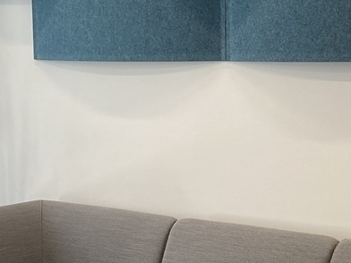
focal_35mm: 106
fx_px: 1075
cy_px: 225
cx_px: 166
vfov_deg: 13.9
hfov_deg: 18.5
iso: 50
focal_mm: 4.25
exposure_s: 1/100
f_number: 1.8
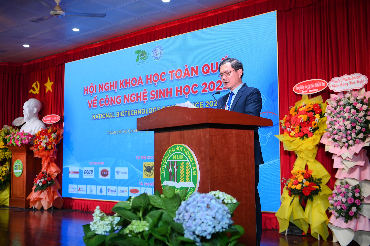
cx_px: 185
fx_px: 431
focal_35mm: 42
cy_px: 123
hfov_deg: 46.4
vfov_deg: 31.8
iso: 400
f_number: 4
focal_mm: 42
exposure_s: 1/160
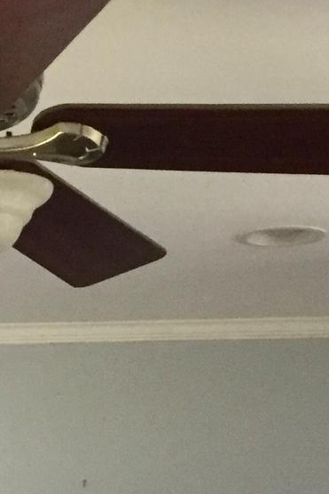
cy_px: 623
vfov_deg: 17.4
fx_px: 1521
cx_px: -14
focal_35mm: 111
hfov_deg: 12.2
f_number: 2.2
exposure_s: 1/30
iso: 250
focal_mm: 4.15
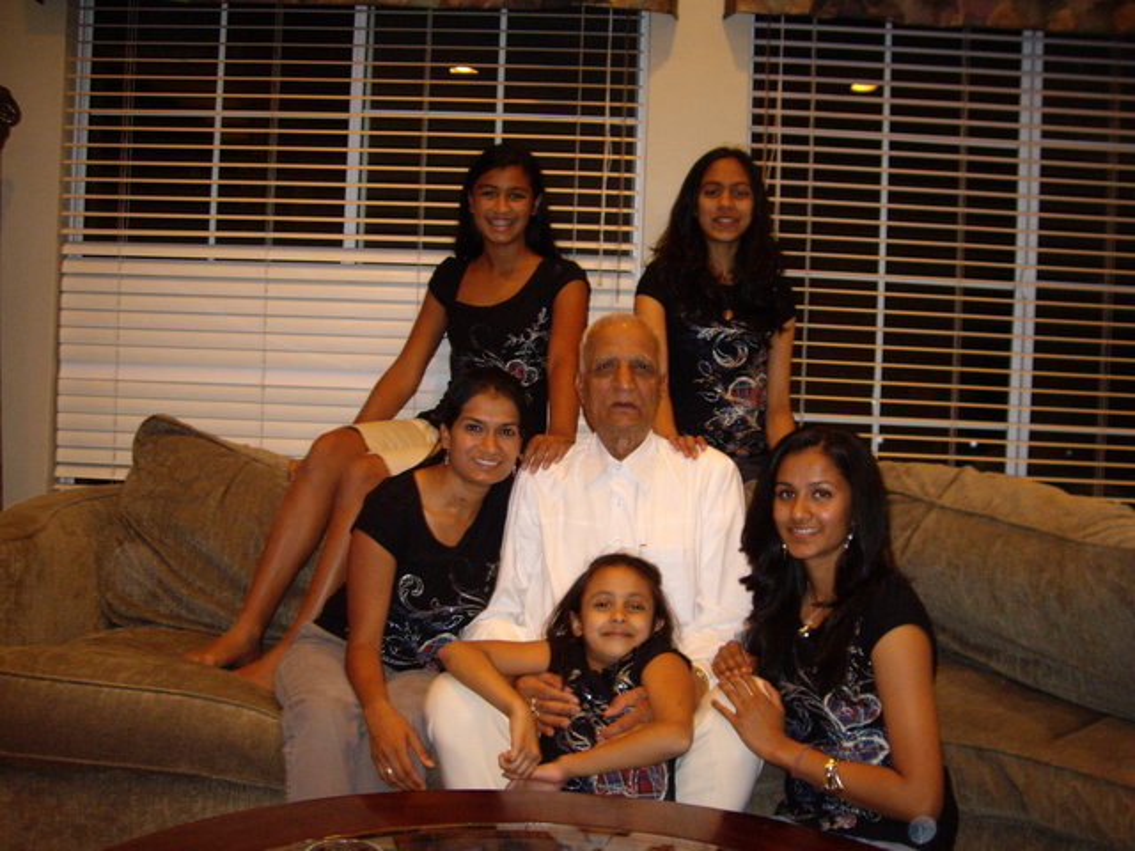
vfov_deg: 37.7
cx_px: 568
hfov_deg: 49.0
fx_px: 1246
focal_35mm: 38
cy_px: 426
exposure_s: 1/15
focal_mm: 6.2
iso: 200
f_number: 2.7
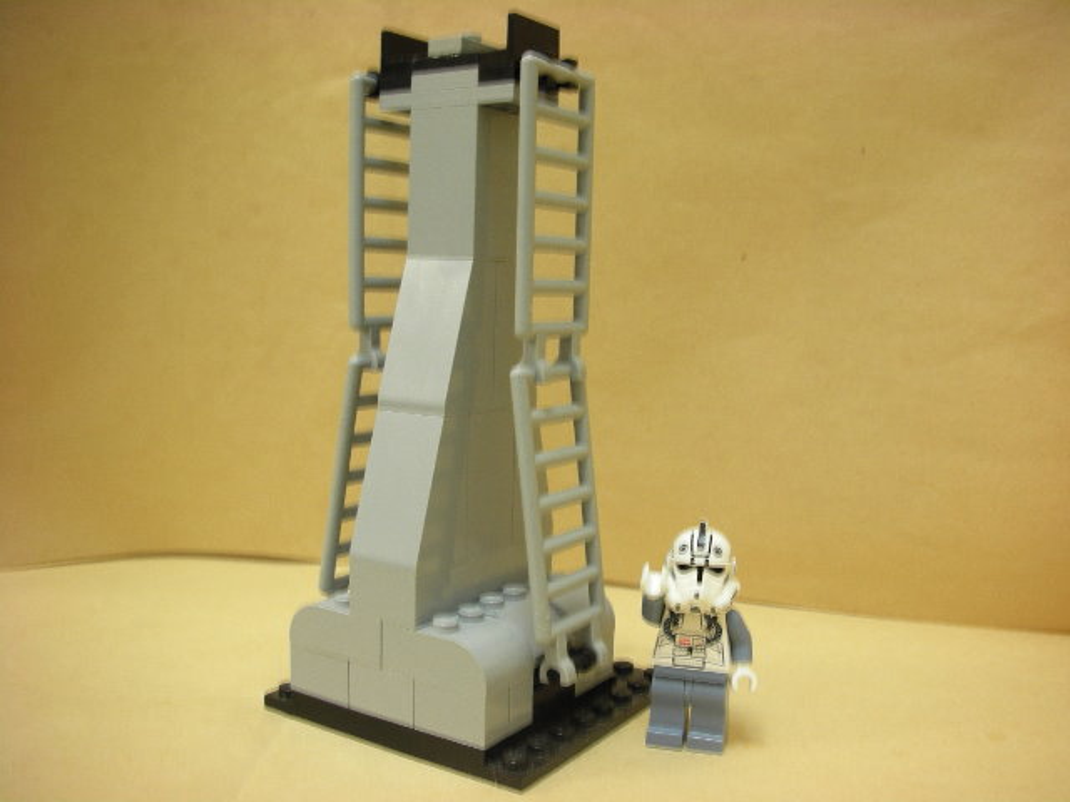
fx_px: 1082
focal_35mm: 35
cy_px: 401
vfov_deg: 40.7
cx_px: 535
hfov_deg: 52.6
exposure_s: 1/3.9
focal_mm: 5.8
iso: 103
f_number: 3
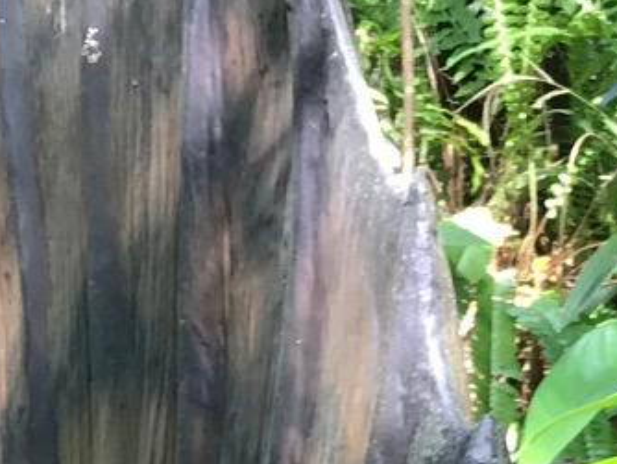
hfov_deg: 11.7
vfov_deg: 8.3
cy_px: 948
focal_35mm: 169
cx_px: 318
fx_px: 3014
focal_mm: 3.99
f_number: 1.8
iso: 40
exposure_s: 1/90
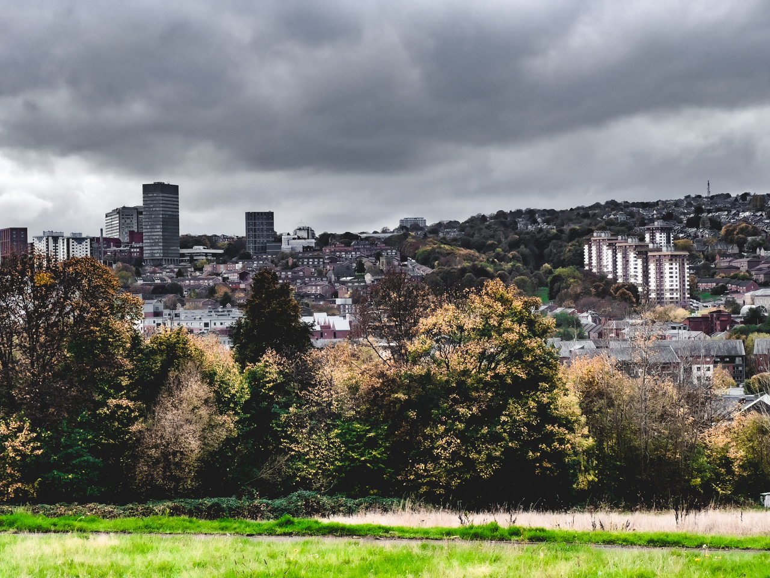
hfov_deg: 25.3
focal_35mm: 77
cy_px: 289
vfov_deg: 19.1
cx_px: 385
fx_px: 1713
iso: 32
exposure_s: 1/280
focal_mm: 9
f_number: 2.8
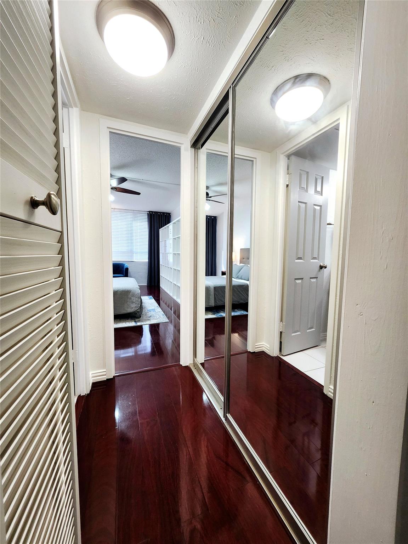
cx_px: 204
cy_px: 272
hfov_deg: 89.9
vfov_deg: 106.2
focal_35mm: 13
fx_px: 204
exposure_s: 1/60.2
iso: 125
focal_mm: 1.74
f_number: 2.2
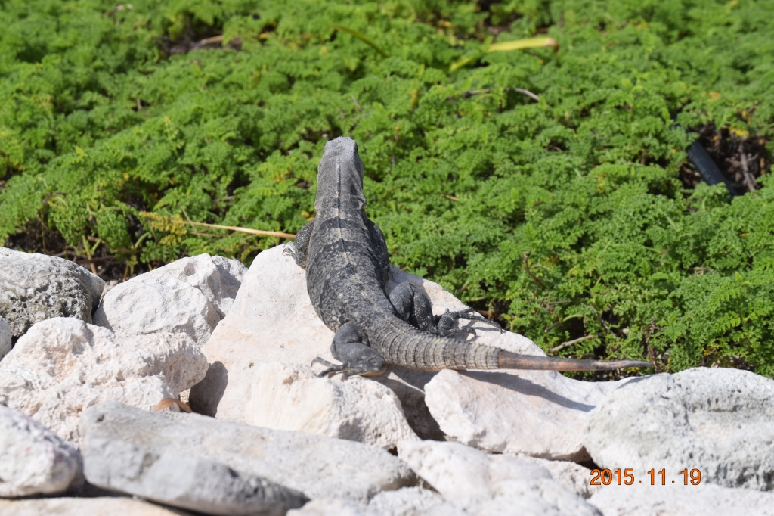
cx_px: 387
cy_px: 258
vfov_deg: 11.7
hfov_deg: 17.5
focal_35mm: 117
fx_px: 2515
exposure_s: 1/1000
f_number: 8
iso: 200
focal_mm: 78
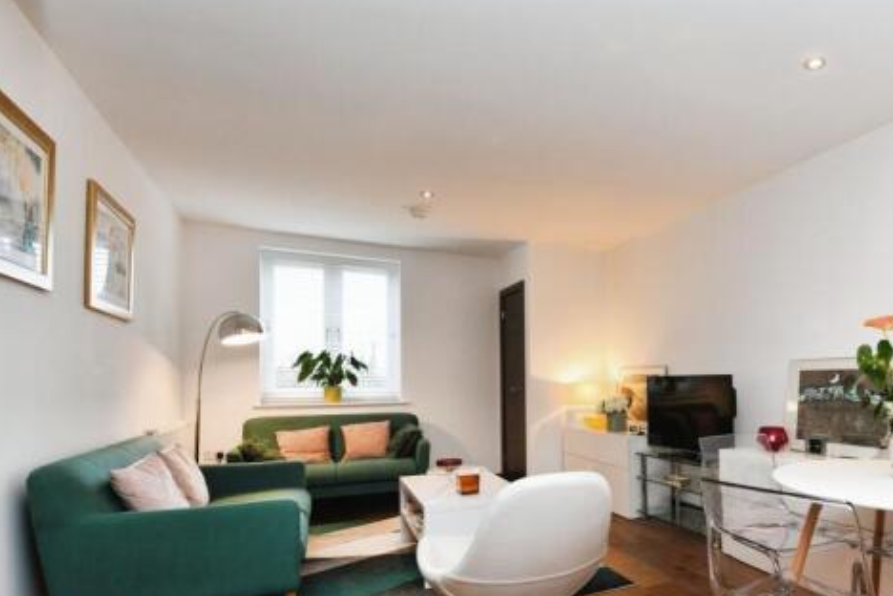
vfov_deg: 58.2
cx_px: 613
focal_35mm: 21
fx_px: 521
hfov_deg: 77.9
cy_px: 394
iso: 800
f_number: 6.3
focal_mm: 15
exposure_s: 1/60
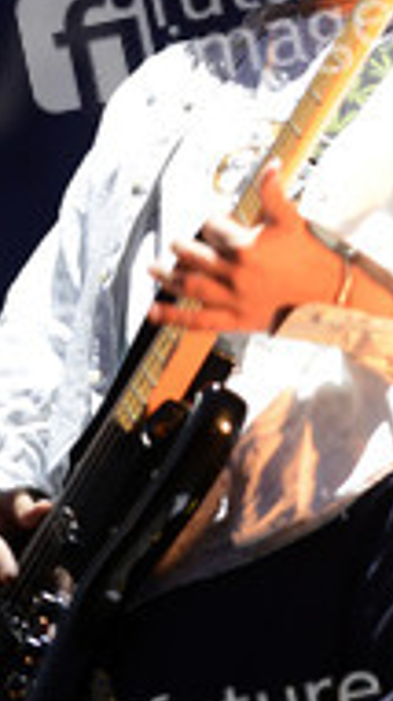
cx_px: 312
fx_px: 6114
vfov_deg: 6.6
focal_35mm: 329
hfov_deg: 3.7
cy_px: 209
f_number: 2.8
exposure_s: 1/320
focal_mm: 150
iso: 2500
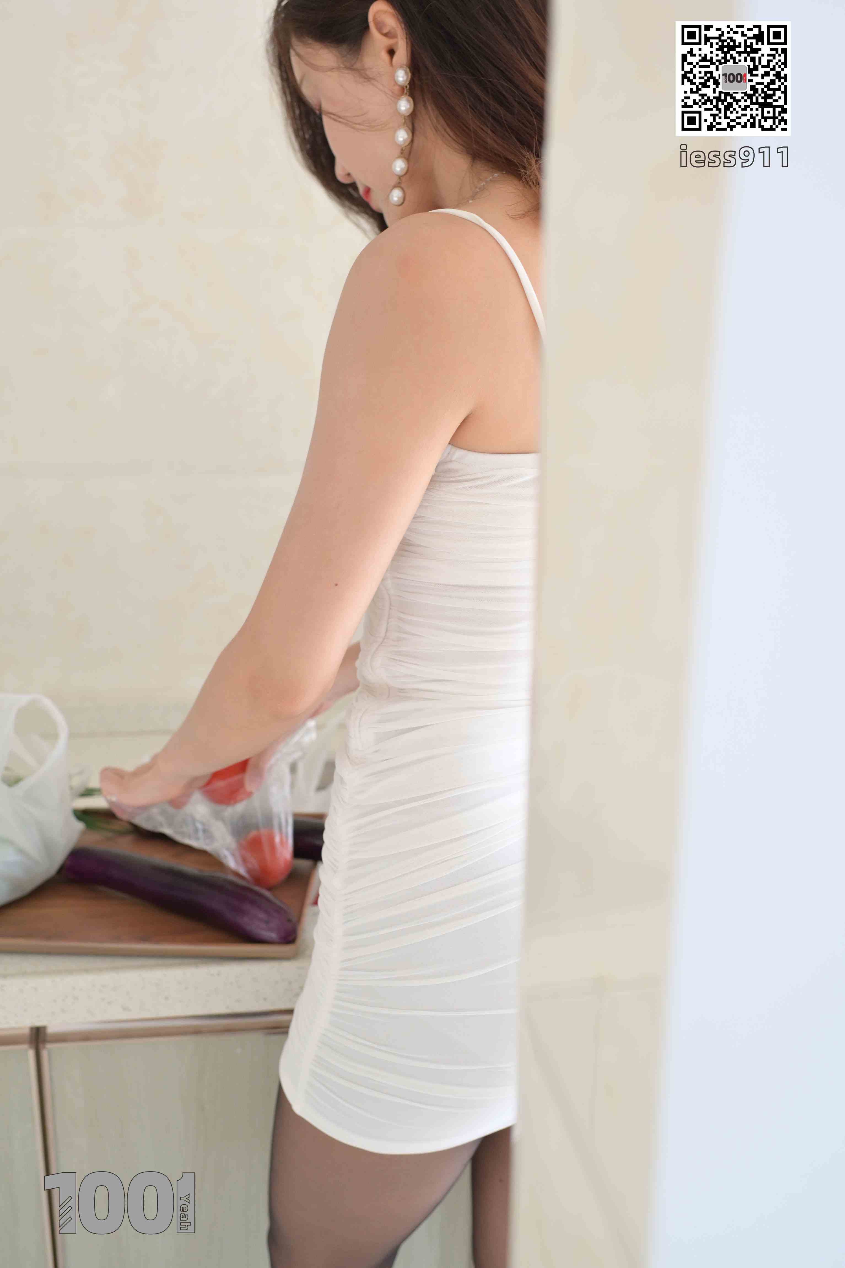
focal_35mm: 35
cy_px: 634
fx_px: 1232
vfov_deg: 54.4
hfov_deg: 37.9
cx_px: 422
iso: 800
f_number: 4
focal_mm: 35
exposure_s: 1/200
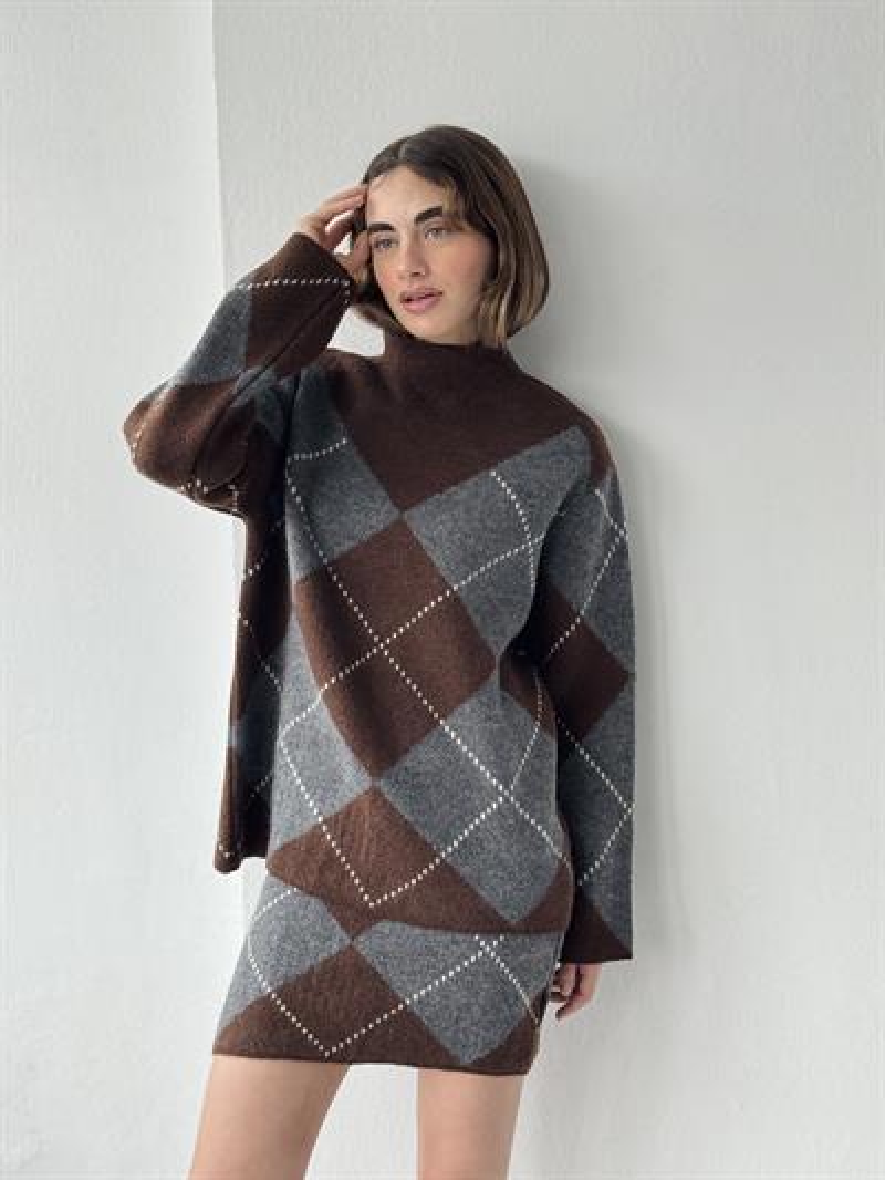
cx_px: 442
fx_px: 1636
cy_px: 590
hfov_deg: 30.3
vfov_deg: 39.6
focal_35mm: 48
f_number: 1.78
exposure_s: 1/165
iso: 80
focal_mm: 6.76
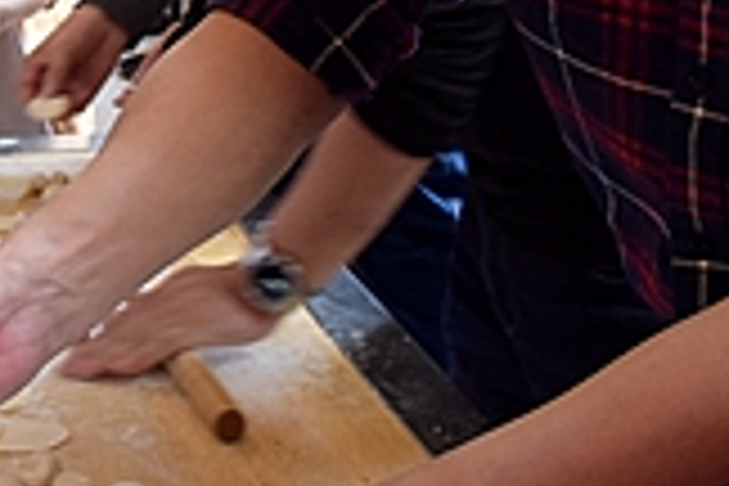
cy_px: -29
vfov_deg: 13.3
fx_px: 2045
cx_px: -36
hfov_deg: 19.5
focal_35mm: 101
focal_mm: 24
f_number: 6.3
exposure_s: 1/40
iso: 2500
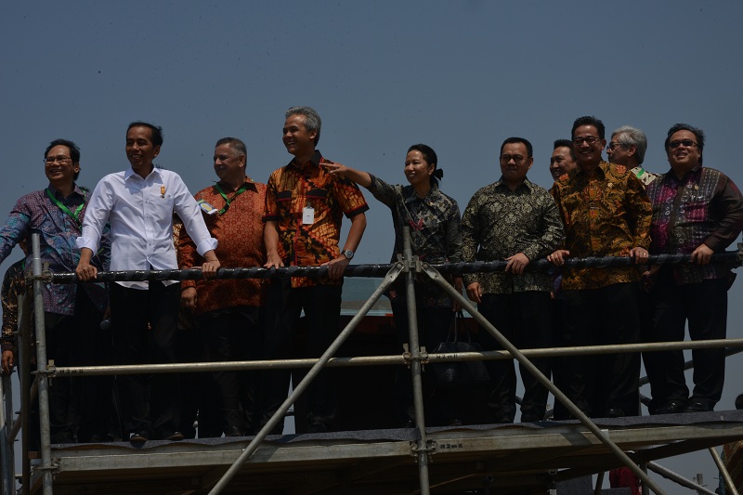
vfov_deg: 14.9
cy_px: 248
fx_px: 1898
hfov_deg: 22.1
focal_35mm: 92
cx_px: 372
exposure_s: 1/250
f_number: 22
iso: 200
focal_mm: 92
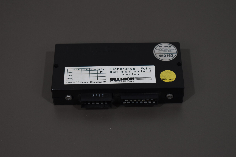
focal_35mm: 82
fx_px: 541
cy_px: 78
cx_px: 118
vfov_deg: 16.6
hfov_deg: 24.6
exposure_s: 1/200
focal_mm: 55
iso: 800
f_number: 5.6
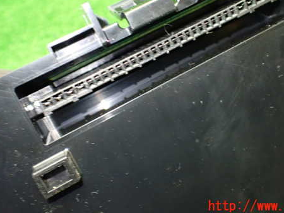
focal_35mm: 40
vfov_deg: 35.7
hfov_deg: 46.6
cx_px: 162
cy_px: 72
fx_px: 328
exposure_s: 1/50
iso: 800
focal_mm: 5.4
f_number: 2.3
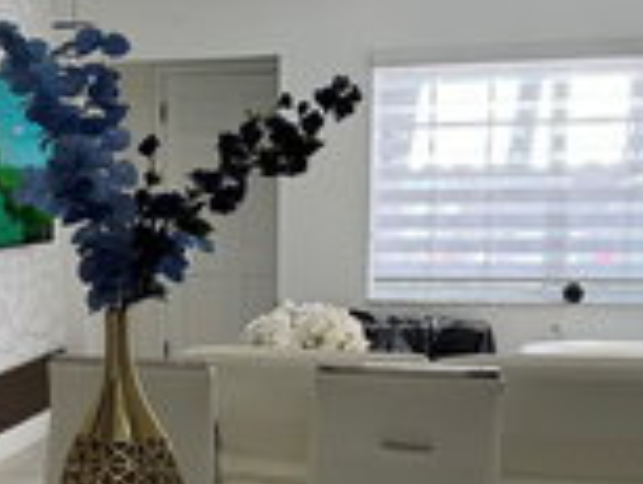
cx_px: 162
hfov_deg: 28.5
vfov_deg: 21.6
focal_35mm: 67
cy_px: 400
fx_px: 1246
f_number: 1.78
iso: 100
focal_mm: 6.76
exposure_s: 1/122
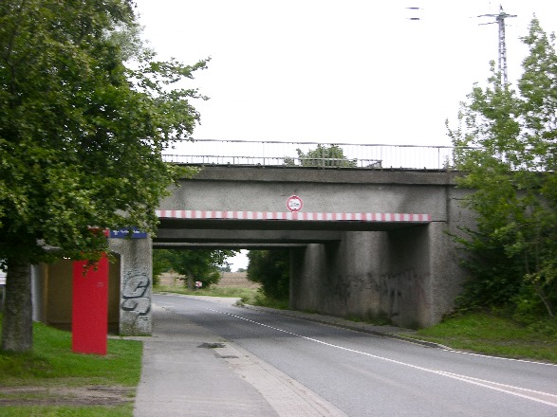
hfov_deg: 31.2
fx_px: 997
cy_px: 208
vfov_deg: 23.6
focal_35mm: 62
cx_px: 278
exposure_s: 1/27.8
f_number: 3.2
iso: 50
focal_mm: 15.7
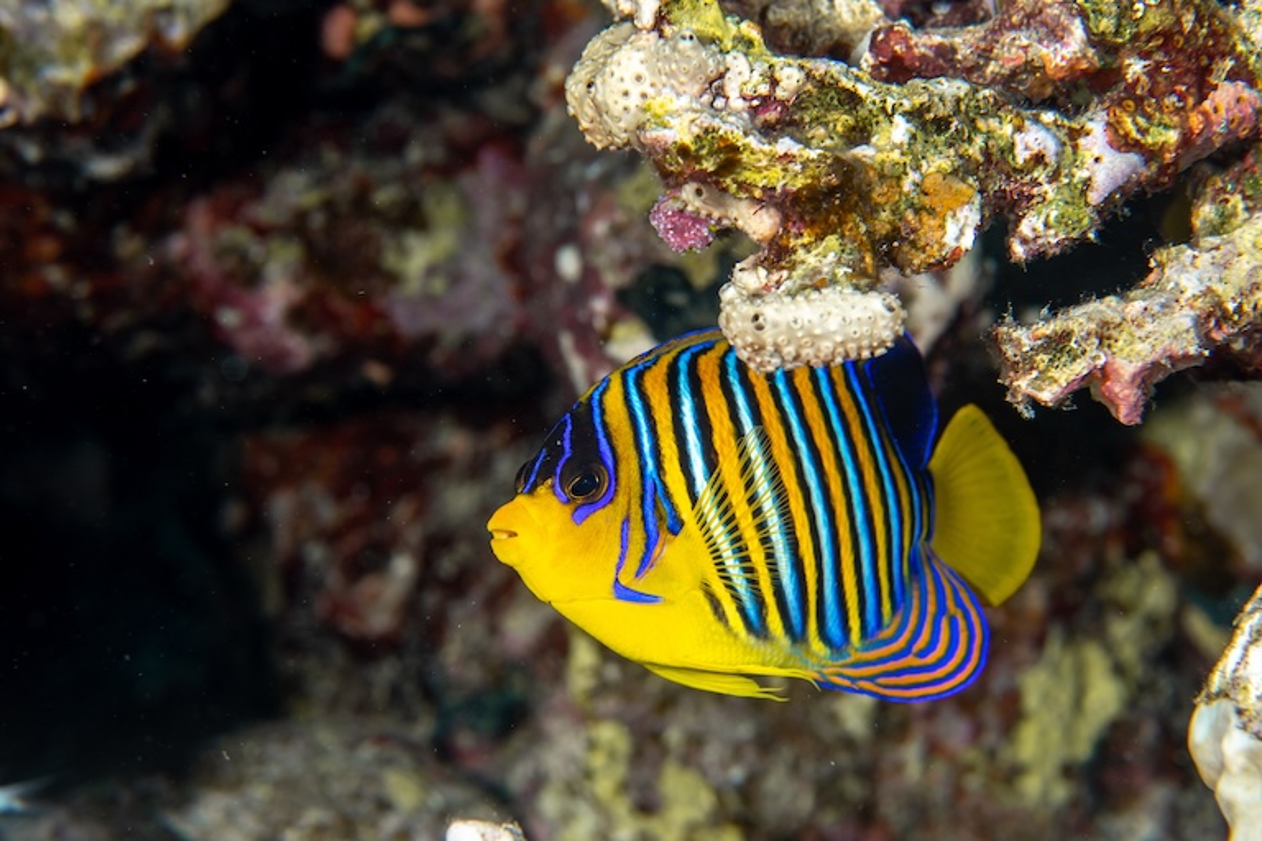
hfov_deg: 22.6
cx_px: 631
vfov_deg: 15.2
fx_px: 3155
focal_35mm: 90
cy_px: 420
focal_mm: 60
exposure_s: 1/250
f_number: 9
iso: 200
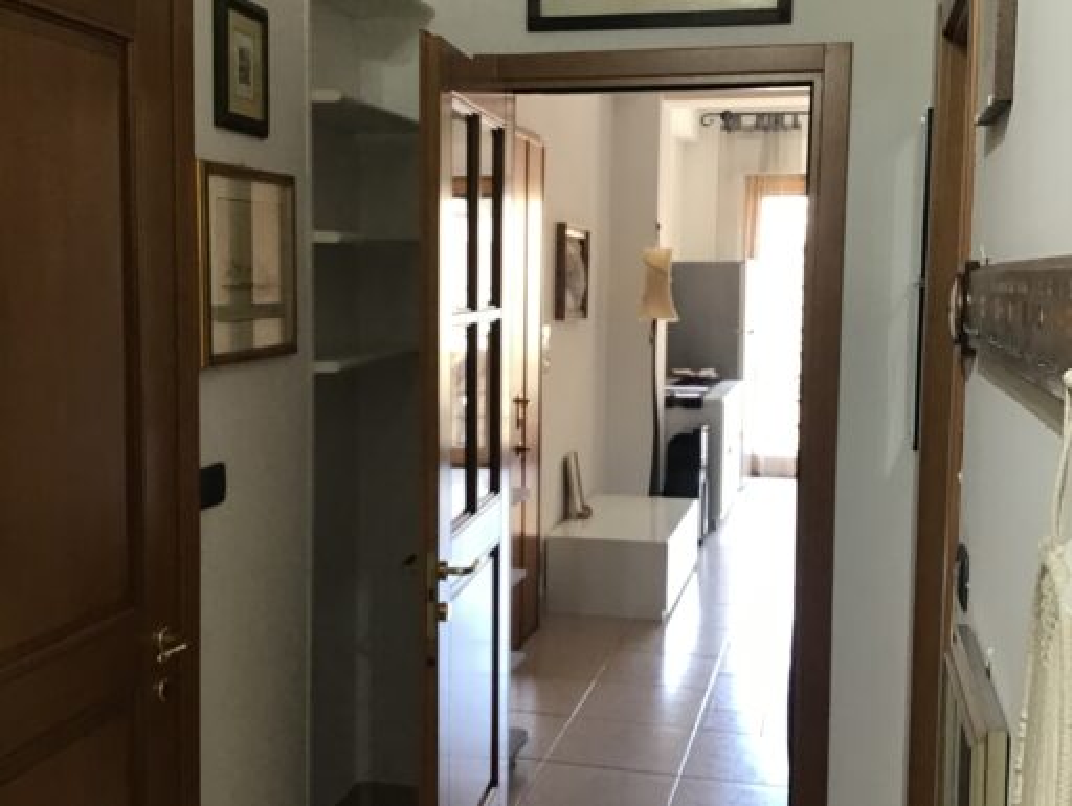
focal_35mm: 31
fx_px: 961
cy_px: 403
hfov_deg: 58.3
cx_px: 536
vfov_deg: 45.5
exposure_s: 1/33
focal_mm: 3.3
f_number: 2.4
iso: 80
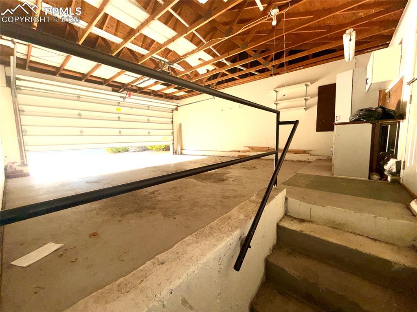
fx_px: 169
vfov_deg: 85.6
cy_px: 156
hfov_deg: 102.1
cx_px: 208
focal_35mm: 14
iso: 16
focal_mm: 2.22
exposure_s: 1/121
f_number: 2.2
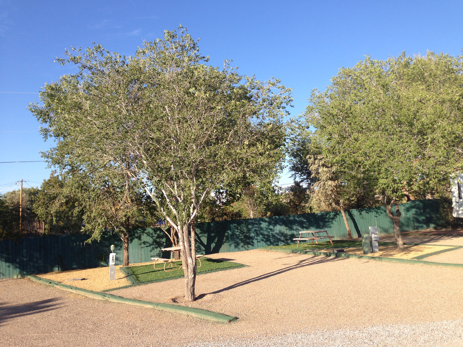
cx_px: 232
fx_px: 441
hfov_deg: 55.4
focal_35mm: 33
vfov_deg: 42.9
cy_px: 174
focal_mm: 4.12
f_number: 2.4
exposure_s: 1/742
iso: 50
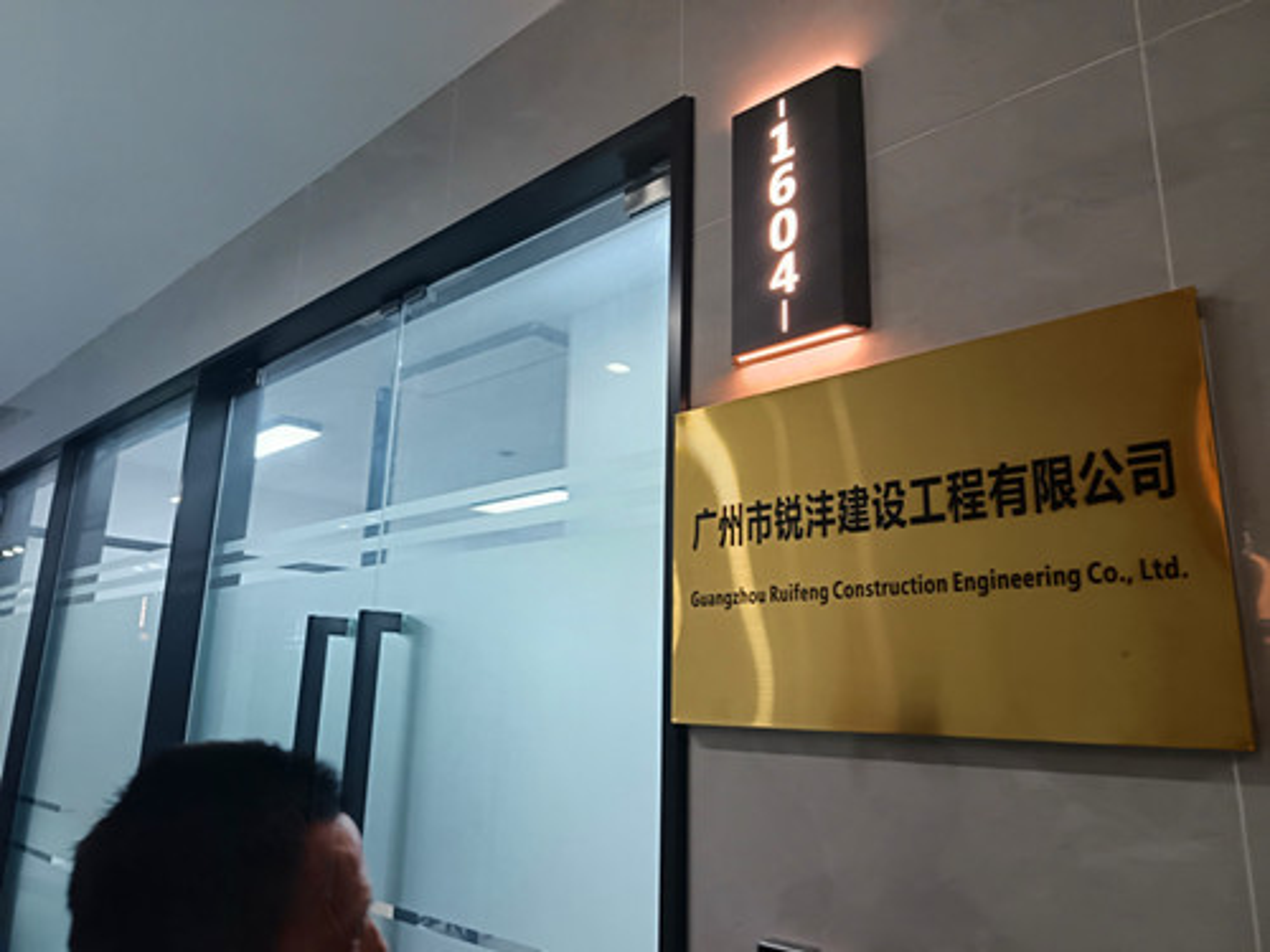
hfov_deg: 71.6
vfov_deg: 56.8
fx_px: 881
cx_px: 635
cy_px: 476
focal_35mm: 24
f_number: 1.75
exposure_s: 1/33.3
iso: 753
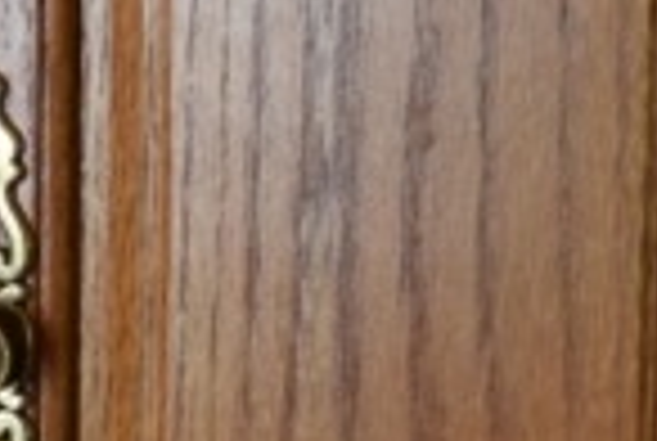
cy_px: 164
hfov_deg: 7.6
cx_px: -796
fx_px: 4689
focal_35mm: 256
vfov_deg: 5.4
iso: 640
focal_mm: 25
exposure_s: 1/60
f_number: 4
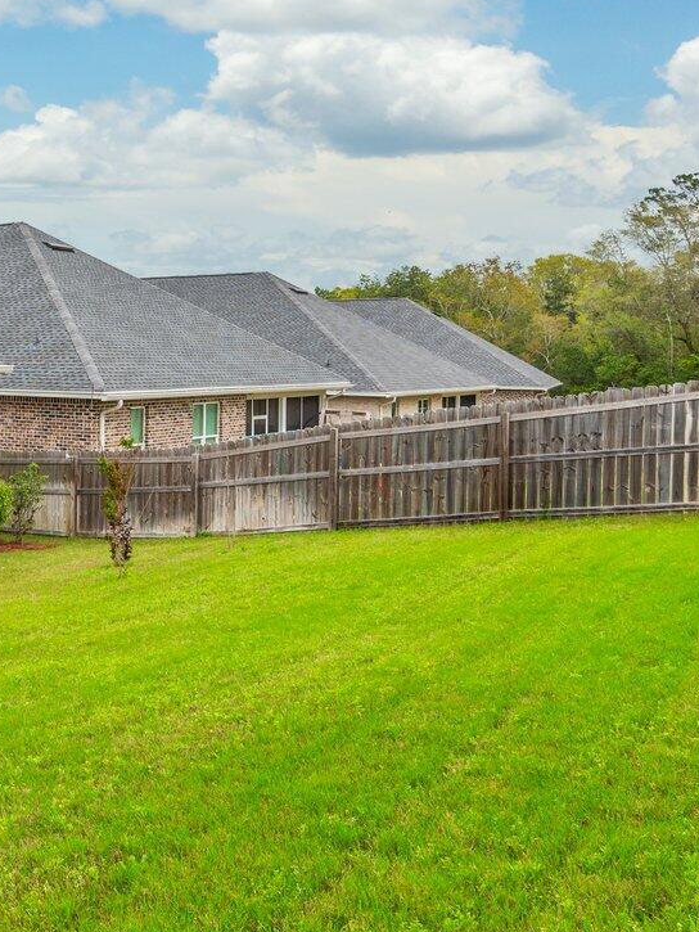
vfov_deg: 48.7
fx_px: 1023
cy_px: 372
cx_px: -119
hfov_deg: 32.0
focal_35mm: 38
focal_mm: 14
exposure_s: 1/320
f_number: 9
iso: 100
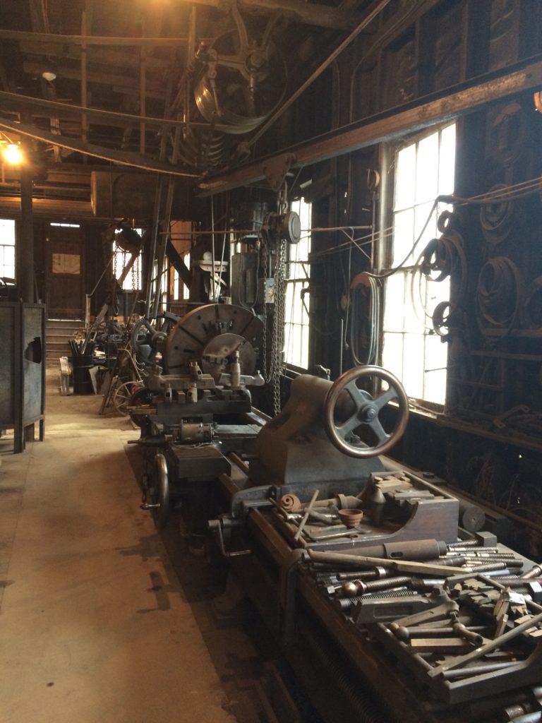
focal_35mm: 29
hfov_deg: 48.2
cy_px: 362
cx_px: 271
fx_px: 605
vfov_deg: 61.7
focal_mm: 4.15
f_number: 2.2
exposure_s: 1/30
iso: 160
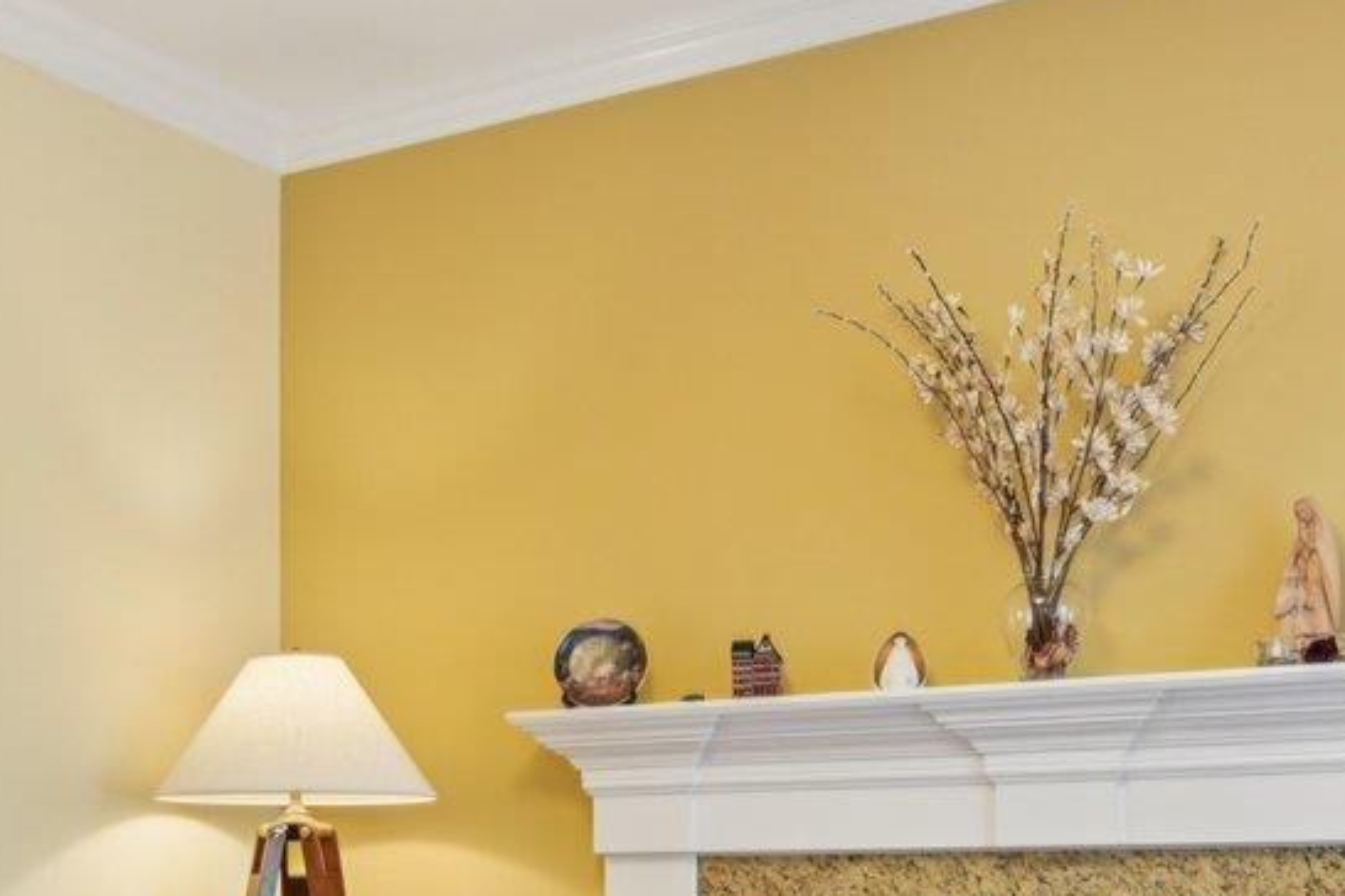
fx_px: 2241
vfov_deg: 21.6
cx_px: 259
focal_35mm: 60
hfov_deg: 32.4
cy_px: 949
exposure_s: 1/2.5
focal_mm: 16
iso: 200
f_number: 8
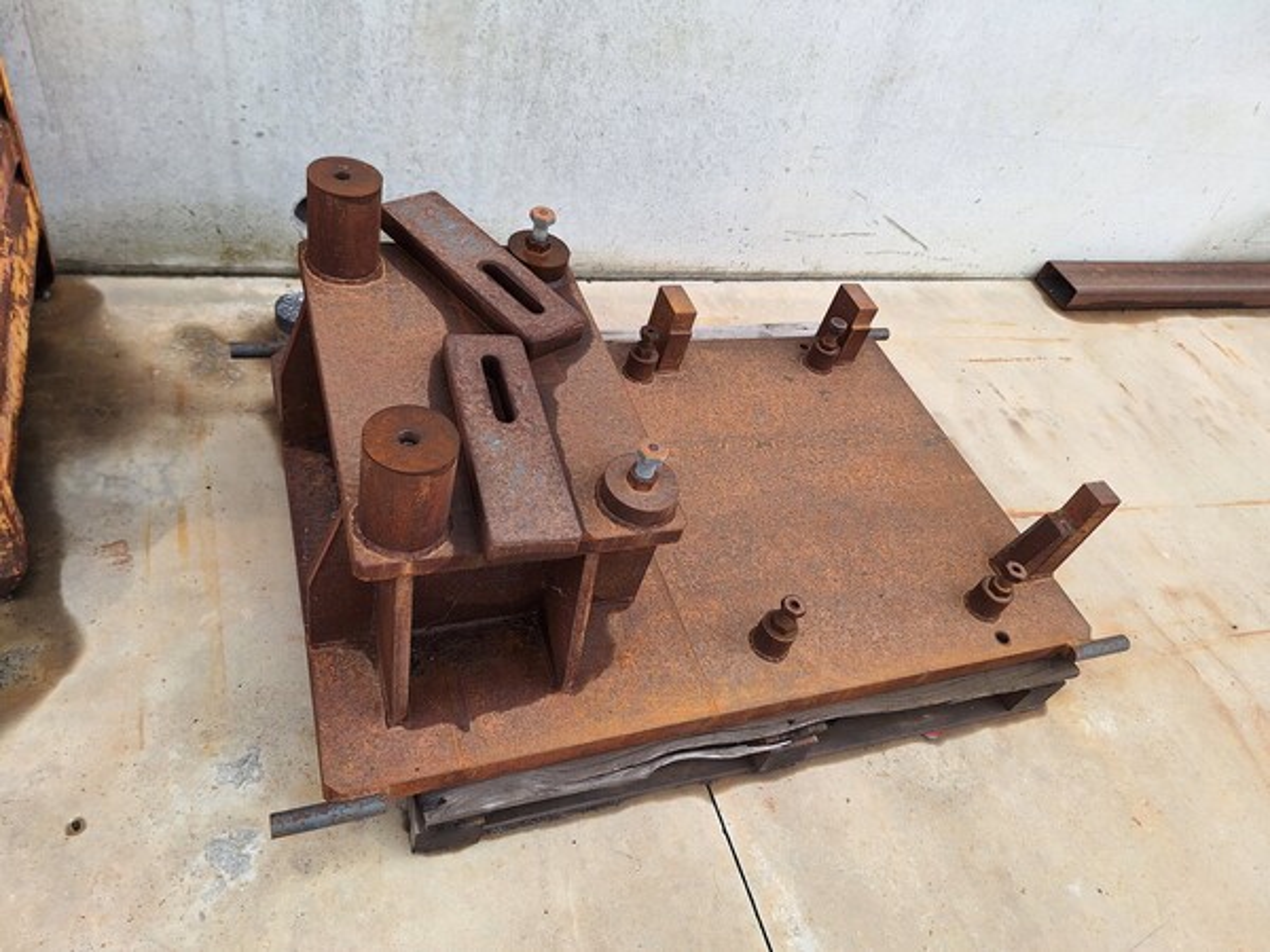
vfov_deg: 58.9
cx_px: 635
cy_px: 476
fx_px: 844
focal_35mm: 23
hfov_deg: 73.9
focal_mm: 5.54
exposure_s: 1/321
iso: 40
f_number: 1.8
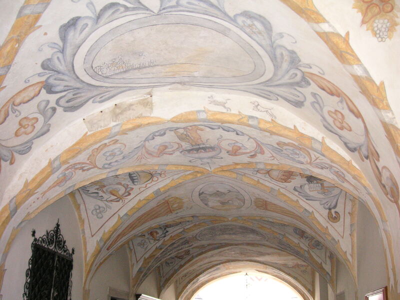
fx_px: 428
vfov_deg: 38.7
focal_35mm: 37
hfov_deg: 50.1
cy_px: 150
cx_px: 200
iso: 160
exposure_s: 1/45
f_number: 2.8
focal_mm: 6.1
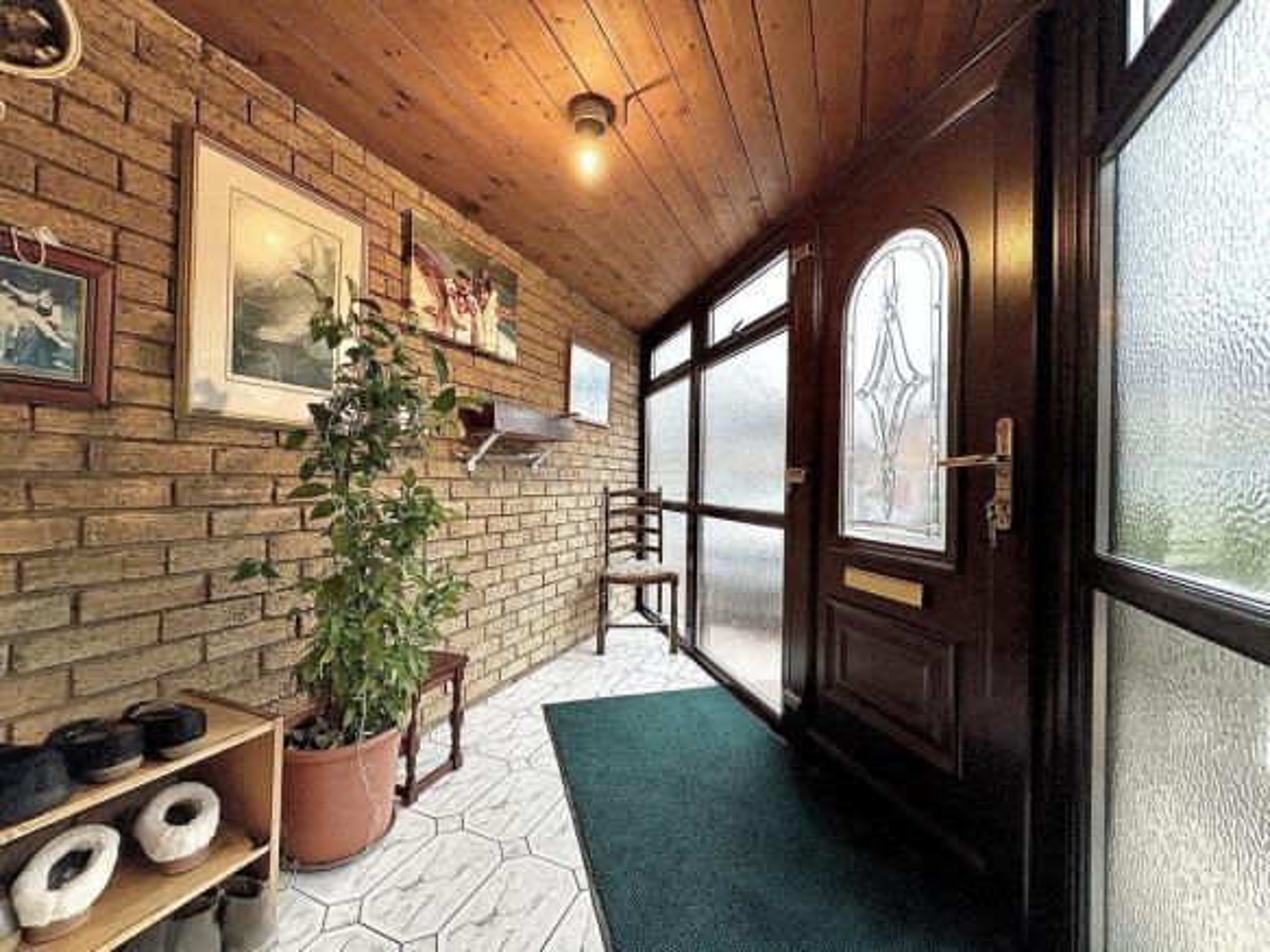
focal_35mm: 14
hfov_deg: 102.1
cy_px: 476
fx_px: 514
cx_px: 635
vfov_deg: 85.7
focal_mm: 2.22
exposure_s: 1/50
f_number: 2.2
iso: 160
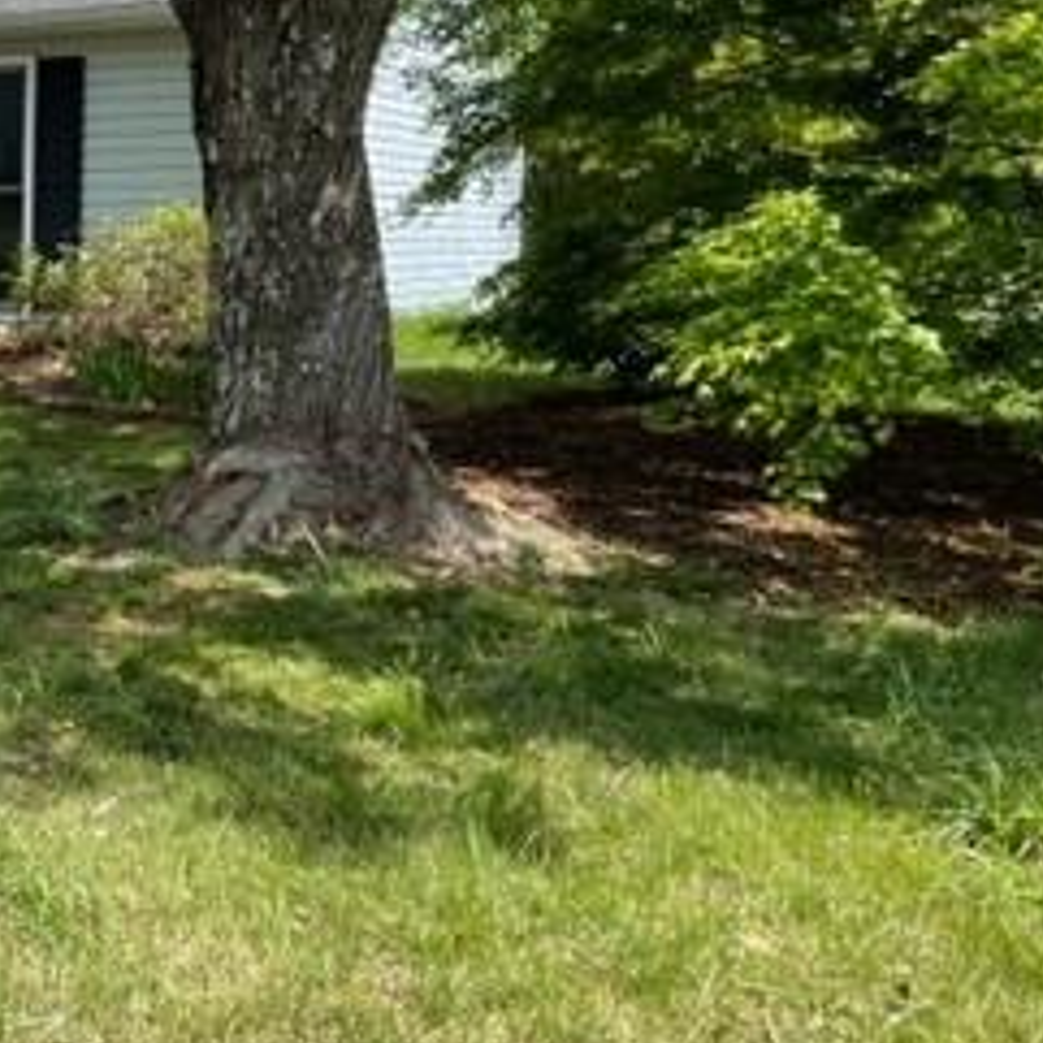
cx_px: -294
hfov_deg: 24.7
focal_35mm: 61
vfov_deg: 28.0
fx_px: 2079
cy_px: 381
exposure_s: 1/1715
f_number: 1.6
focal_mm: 4.2
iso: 32
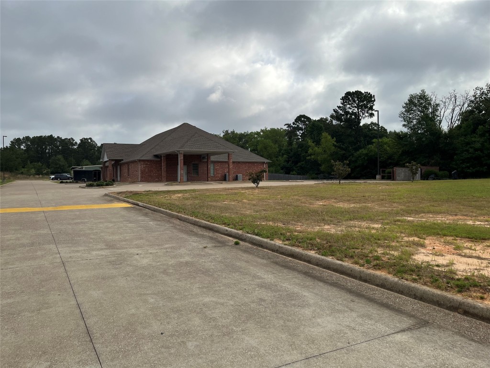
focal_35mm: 26
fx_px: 368
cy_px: 184
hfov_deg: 67.3
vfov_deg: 53.1
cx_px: 245
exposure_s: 1/3049
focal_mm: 5.1
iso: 50
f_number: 1.6
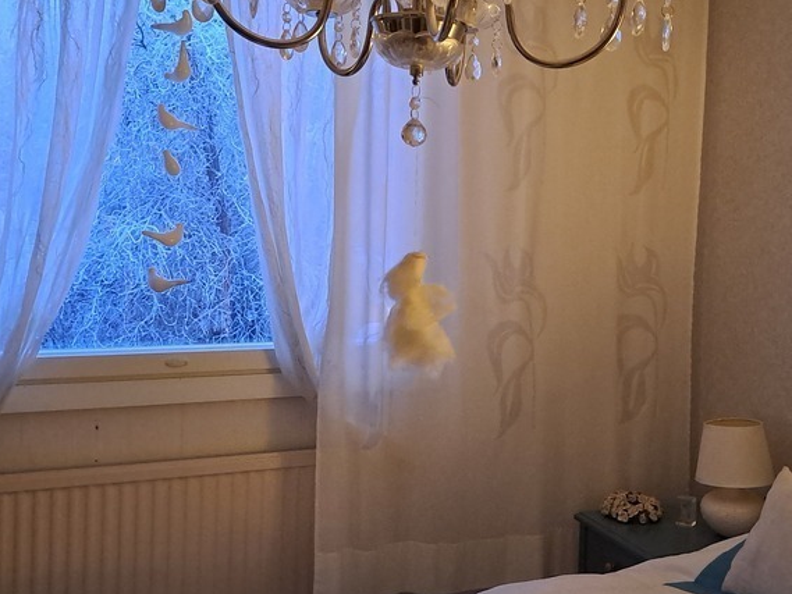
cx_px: 525
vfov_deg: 32.1
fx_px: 1030
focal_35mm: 45
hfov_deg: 41.6
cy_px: 242
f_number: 1.8
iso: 500
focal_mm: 4.65
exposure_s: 1/25
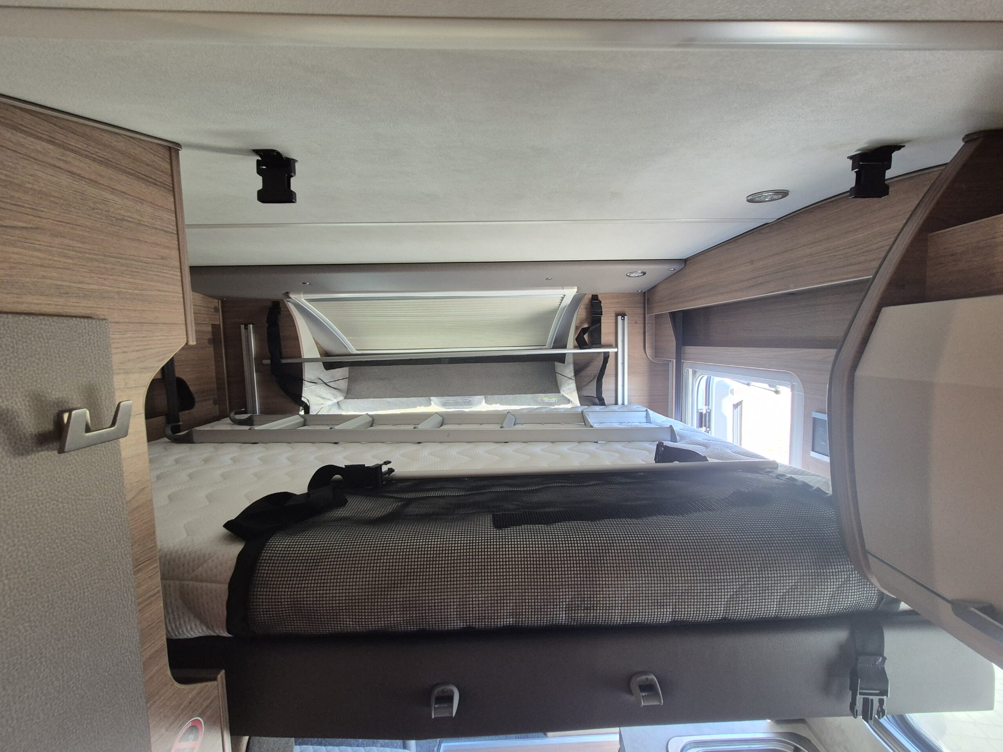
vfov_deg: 89.9
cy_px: 376
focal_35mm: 13
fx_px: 377
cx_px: 502
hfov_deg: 106.2
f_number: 2.2
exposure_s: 1/100
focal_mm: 2.2
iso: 250
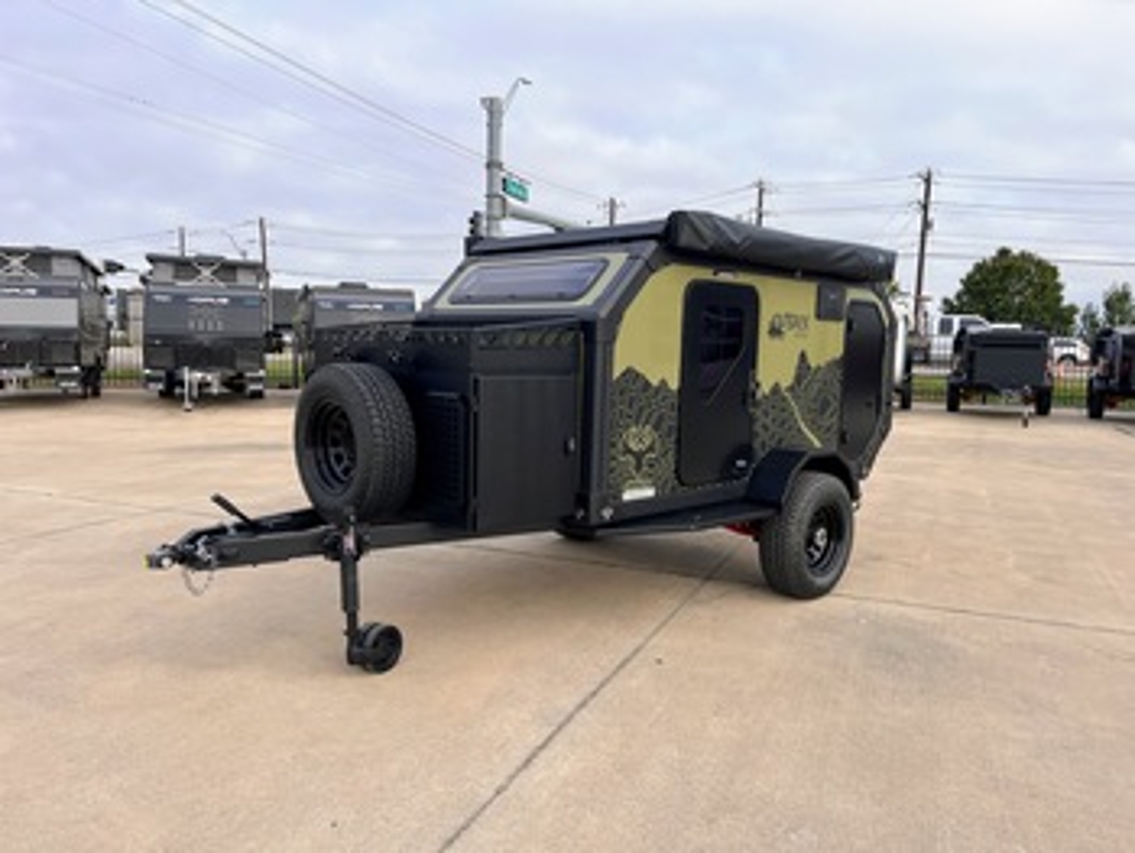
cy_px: 426
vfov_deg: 53.1
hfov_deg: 67.3
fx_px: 853
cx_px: 568
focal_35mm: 26
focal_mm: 5.1
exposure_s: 1/1776
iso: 50
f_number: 1.6
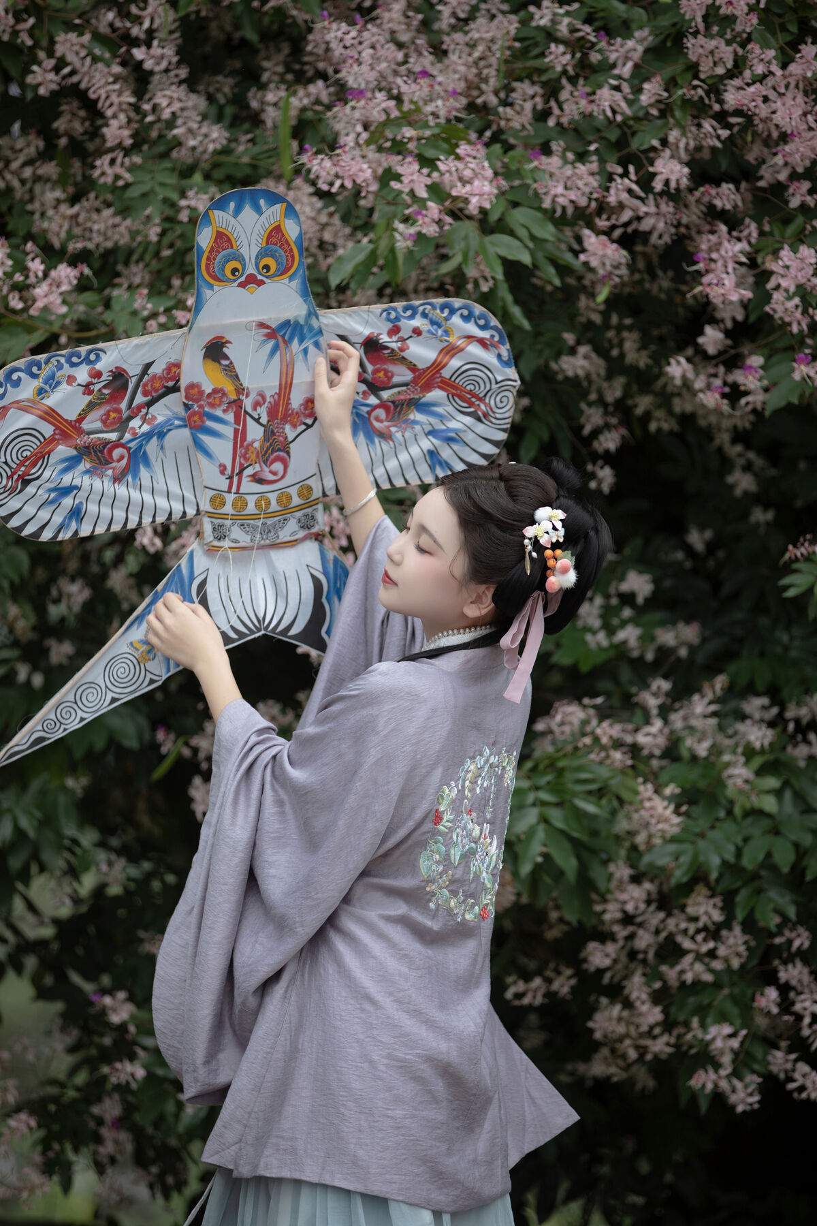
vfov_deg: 12.9
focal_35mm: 159
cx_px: 408
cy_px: 613
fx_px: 5412
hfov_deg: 8.6
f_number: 2.8
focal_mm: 160
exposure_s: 1/500
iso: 100
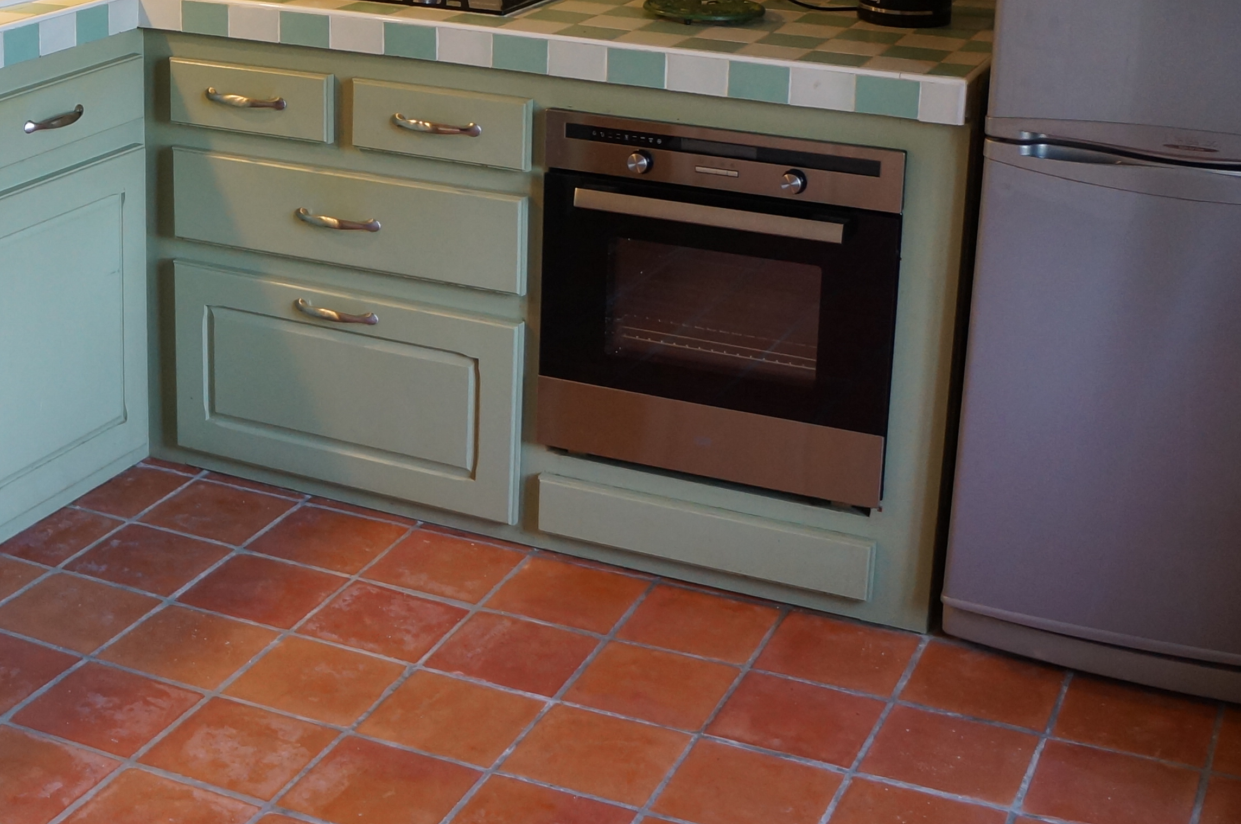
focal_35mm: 58
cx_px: 303
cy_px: 61
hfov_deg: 33.8
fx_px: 1997
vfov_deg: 22.7
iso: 640
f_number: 4
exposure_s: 1/60
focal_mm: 18
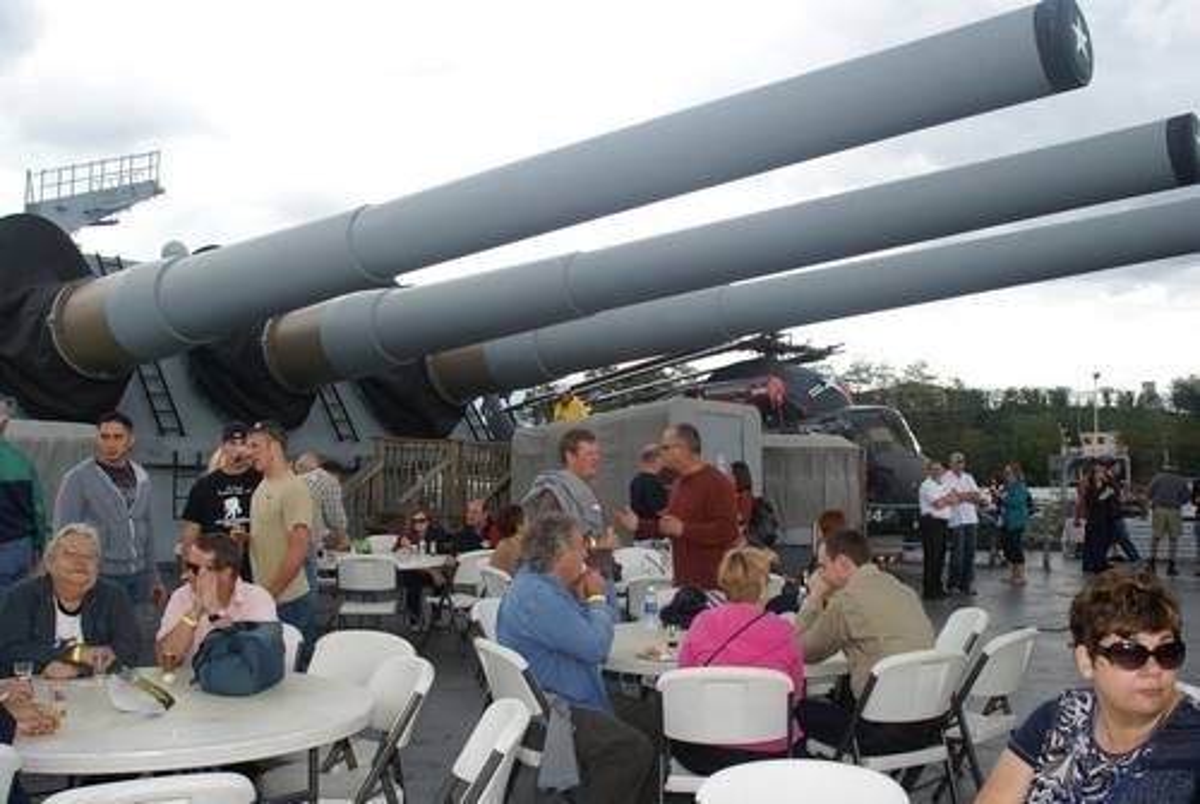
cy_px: 402
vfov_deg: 37.0
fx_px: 1202
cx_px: 600
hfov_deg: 53.1
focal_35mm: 36
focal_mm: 24
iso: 100
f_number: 8
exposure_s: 1/125
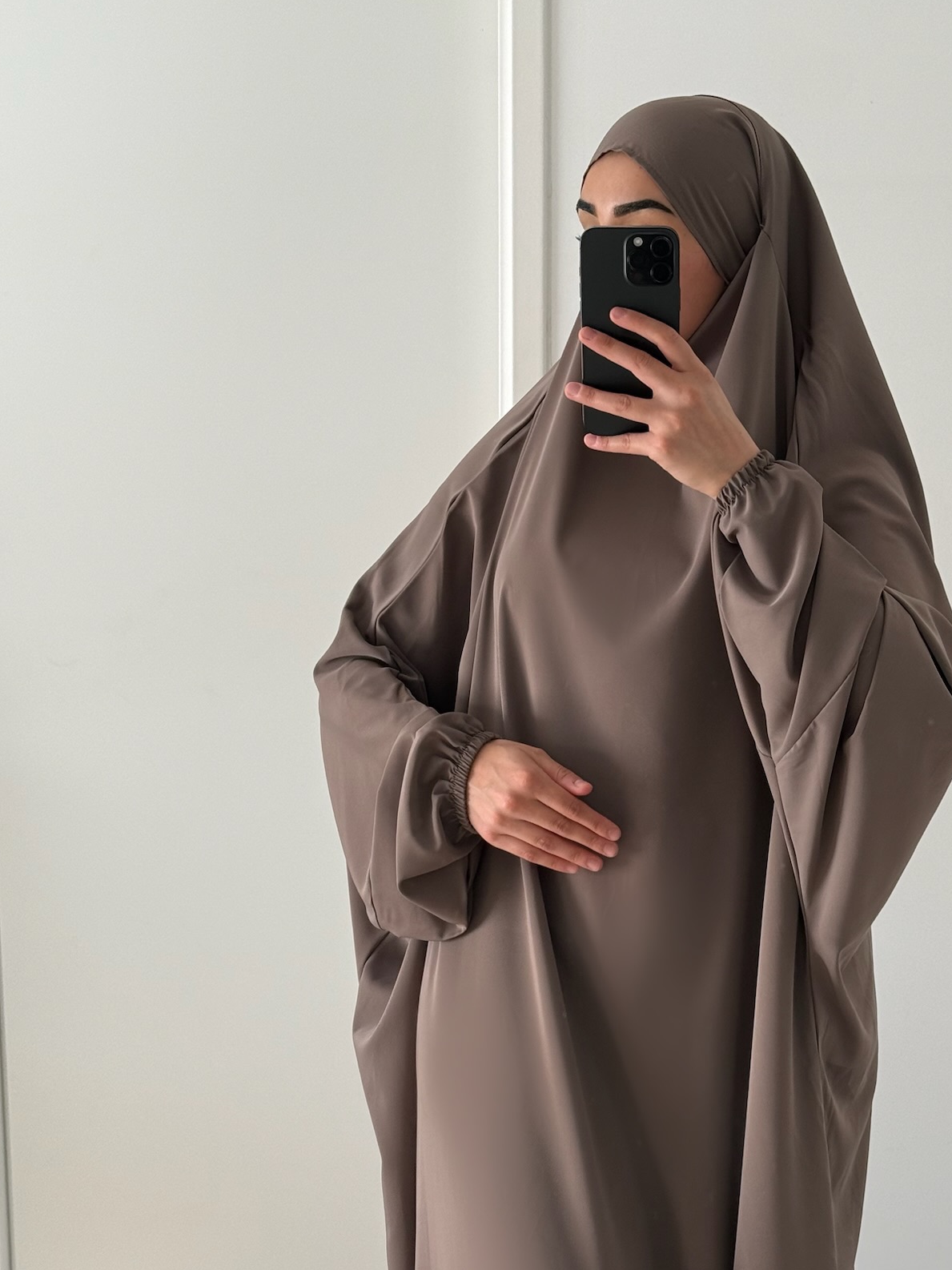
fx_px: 2274
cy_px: 798
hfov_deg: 23.6
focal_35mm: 62
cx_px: 602
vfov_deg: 31.1
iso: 64
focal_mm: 6.76
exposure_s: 1/122
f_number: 1.78
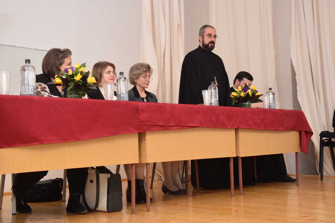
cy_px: 112
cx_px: 168
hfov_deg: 38.9
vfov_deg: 26.5
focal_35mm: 51
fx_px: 475
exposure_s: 1/80
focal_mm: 34
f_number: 6.3
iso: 800
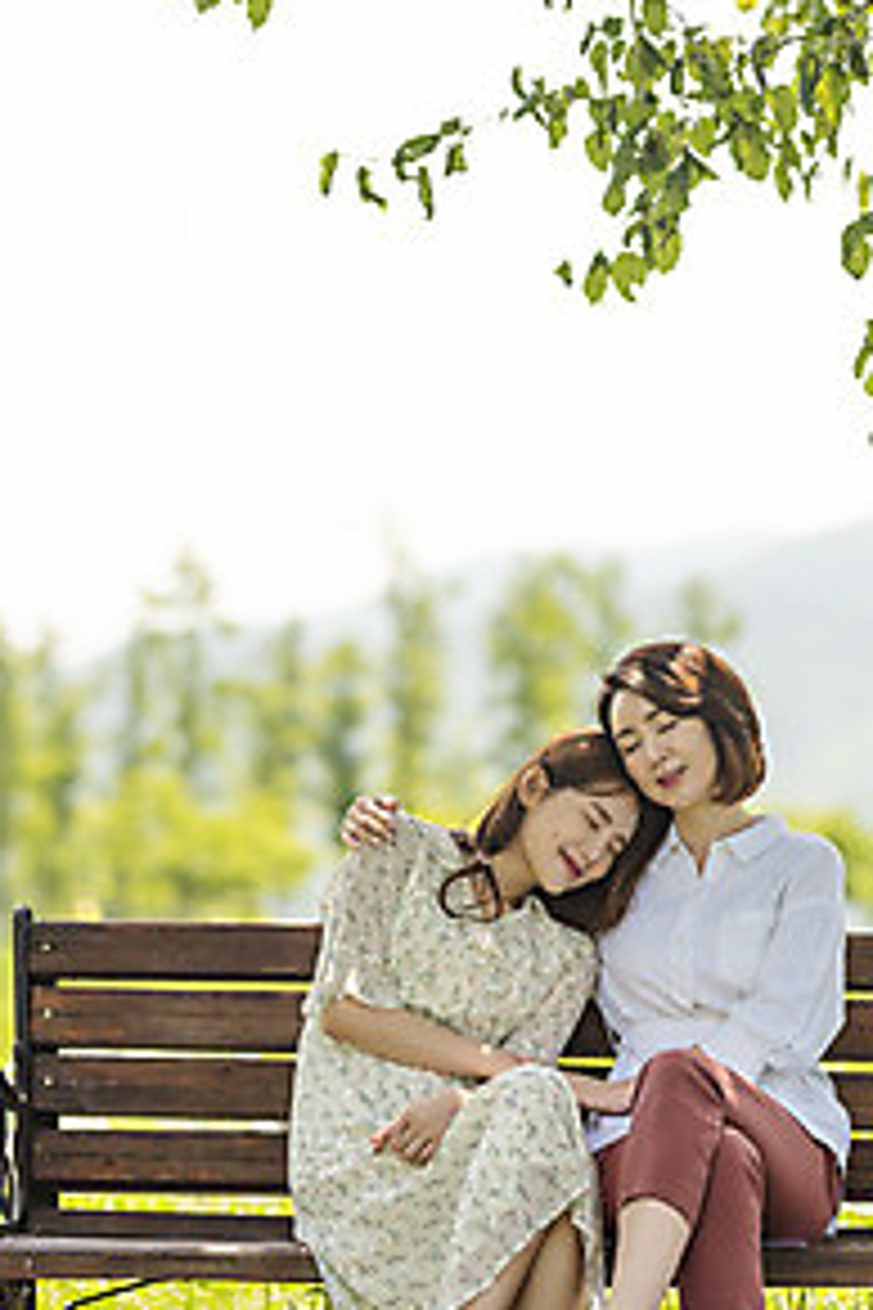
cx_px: 538
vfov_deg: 17.5
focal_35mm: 117
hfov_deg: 11.7
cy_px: 459
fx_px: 4256
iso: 100
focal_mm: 85
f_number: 2
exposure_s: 1/3200
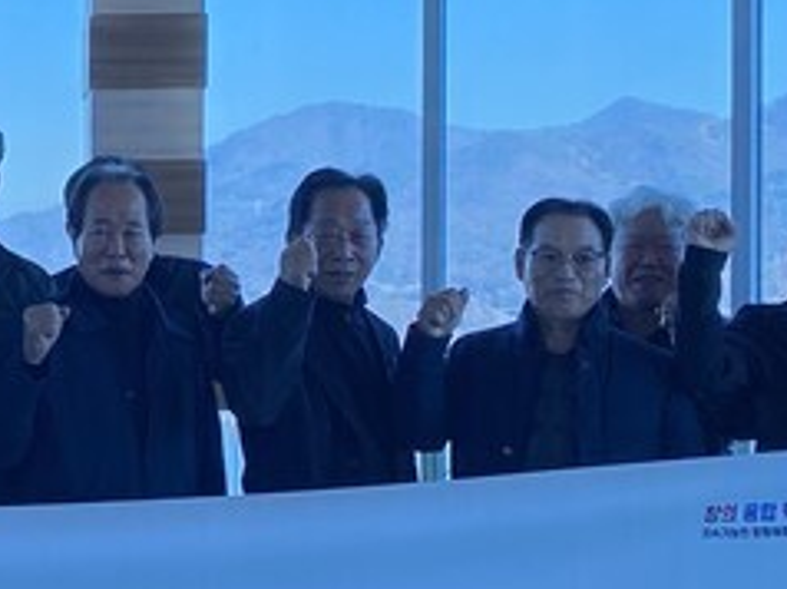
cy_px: 304
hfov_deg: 17.3
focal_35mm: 105
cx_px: -308
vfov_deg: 14.1
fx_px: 2385
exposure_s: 1/258
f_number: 1.8
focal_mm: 4.25
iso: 32
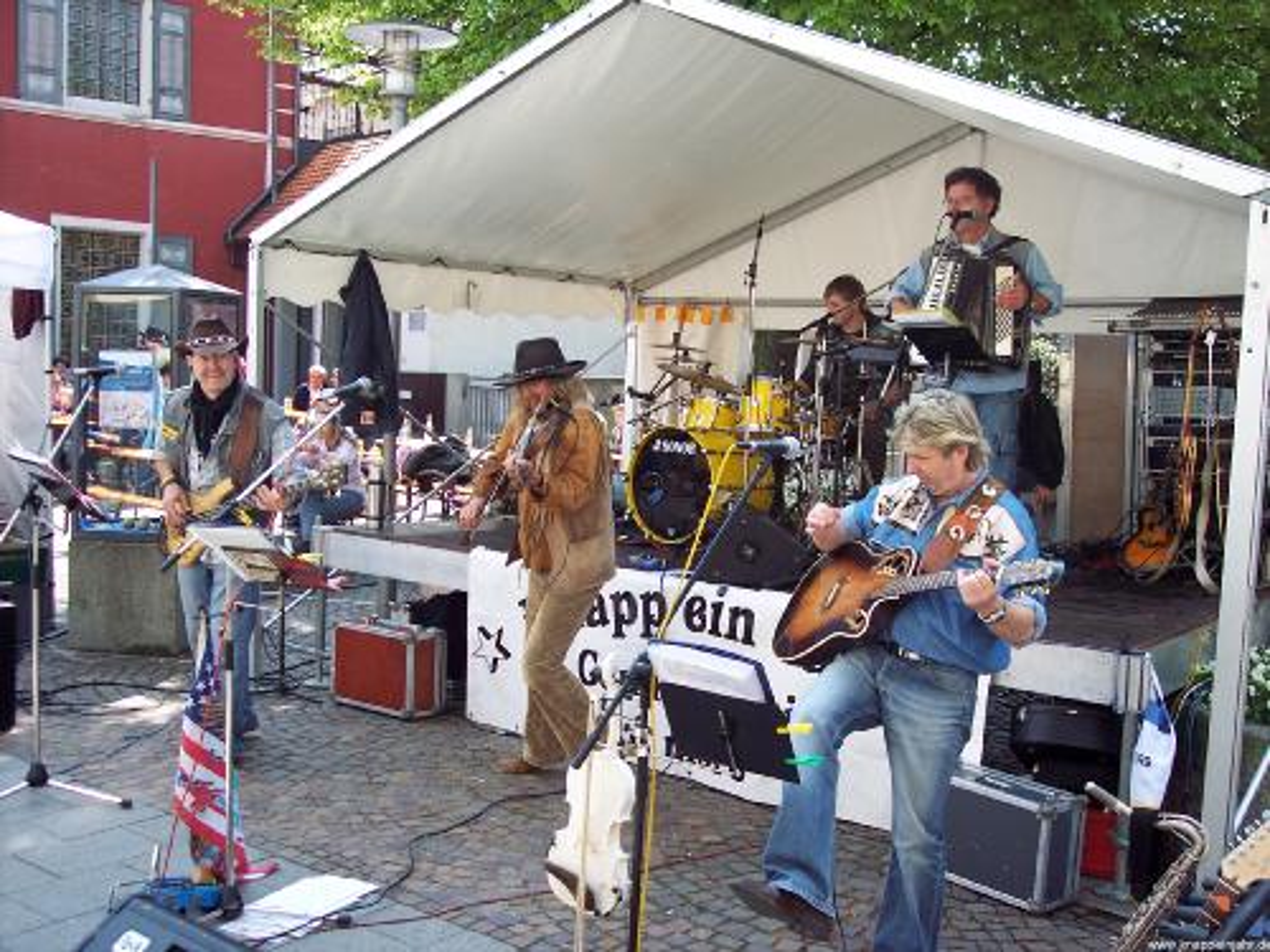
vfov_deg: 36.8
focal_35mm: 39
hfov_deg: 47.9
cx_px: 635
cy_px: 476
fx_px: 1431
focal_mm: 8
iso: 100
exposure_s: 1/180
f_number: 3.4
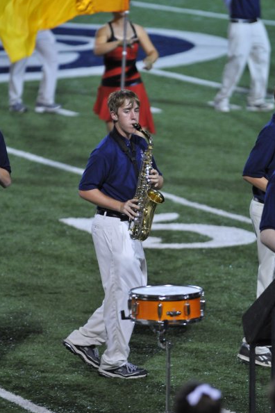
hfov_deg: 4.5
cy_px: 206
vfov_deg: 6.8
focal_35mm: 303
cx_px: 137
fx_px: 3472
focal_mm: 200
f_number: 2.8
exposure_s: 1/200
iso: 1600
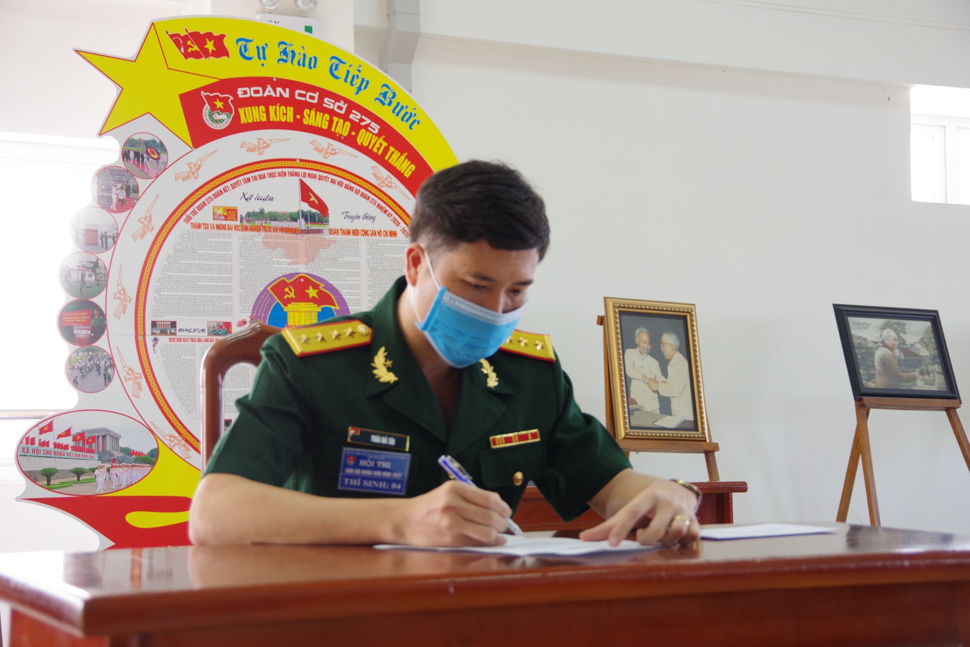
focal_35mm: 60
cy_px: 324
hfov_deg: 33.4
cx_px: 485
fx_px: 1617
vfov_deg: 22.6
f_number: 4.5
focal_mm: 40
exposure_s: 1/100
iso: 800
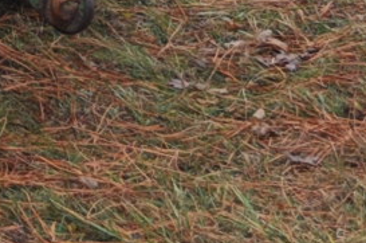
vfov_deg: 4.6
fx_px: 2872
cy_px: -588
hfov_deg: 6.6
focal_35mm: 283
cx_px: -733
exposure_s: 1/125
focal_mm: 24
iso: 220
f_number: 5.6
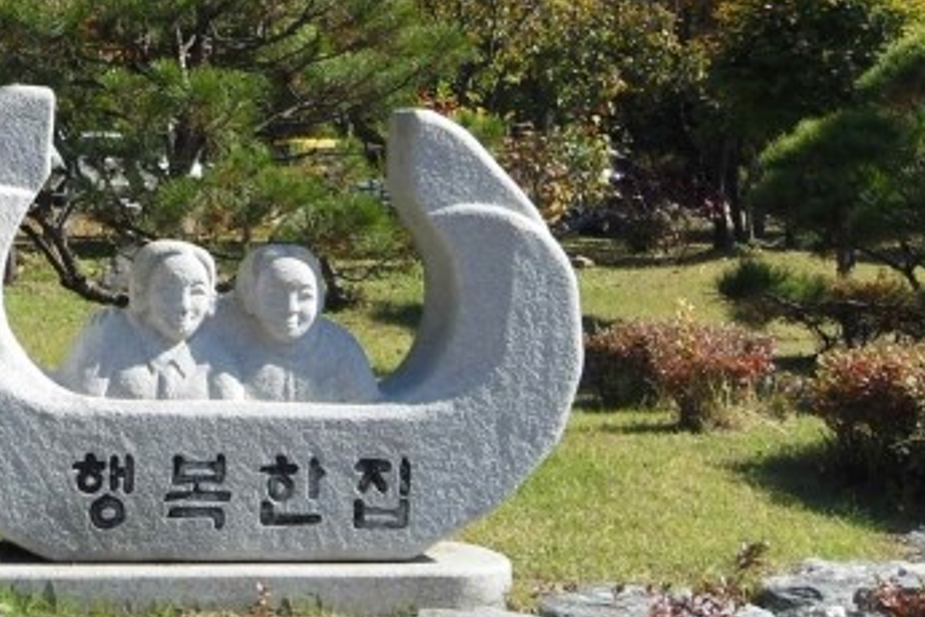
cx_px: 182
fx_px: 2004
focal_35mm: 78
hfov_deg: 25.5
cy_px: 71
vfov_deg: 17.3
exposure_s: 1/125
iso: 80
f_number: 8.2
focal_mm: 6.3
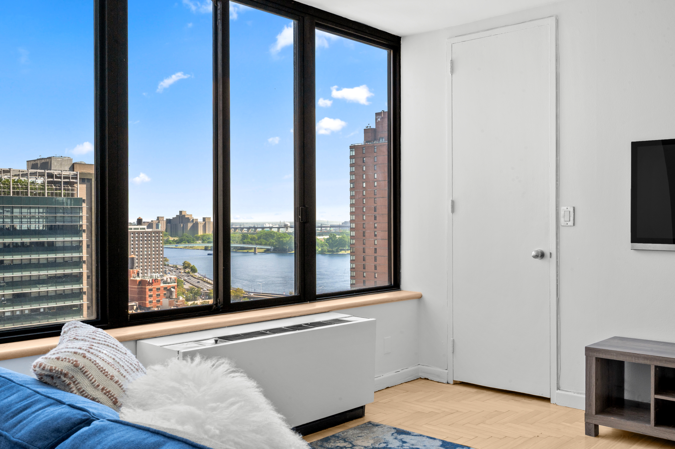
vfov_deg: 43.6
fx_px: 562
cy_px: 224
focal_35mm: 30
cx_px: 338
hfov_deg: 62.0
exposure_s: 1/10
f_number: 18
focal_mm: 30
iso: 320
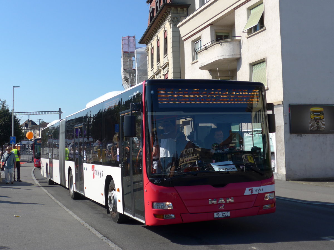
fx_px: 444
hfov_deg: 41.2
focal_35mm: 46
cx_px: 167
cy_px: 125
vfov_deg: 31.5
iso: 80
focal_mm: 9.5
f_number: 3
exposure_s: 1/1600
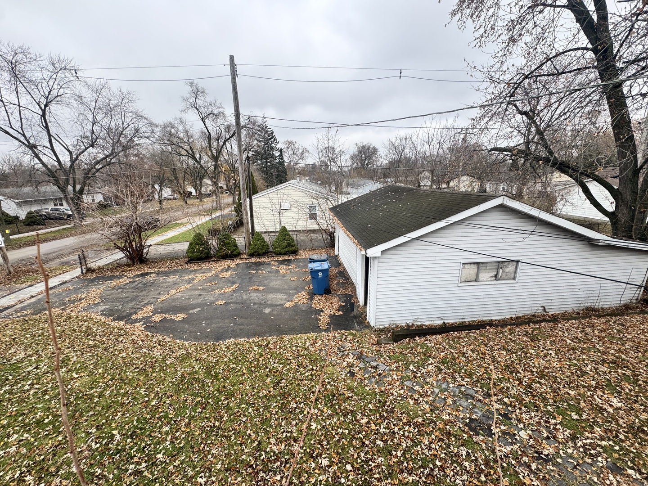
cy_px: 243
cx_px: 324
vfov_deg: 85.7
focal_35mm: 14
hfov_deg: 102.1
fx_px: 262
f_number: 2.2
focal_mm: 2.22
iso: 40
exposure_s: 1/309
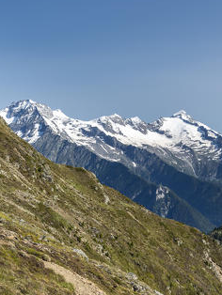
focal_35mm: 66
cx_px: 103
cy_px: 231
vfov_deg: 28.8
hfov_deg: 22.3
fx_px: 564
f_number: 8
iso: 200
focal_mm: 36
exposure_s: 1/640
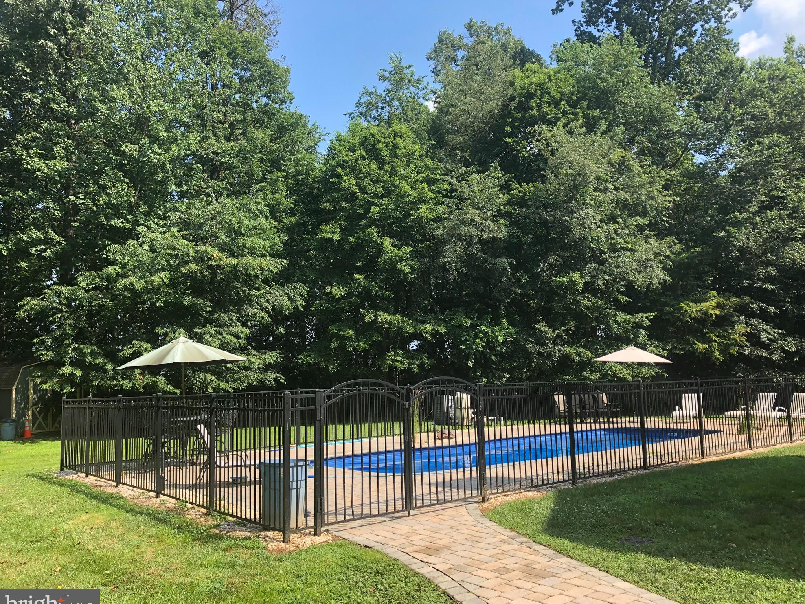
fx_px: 674
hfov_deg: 61.6
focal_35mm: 29
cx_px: 415
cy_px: 309
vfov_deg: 48.2
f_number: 1.8
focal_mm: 3.99
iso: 20
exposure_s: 1/600
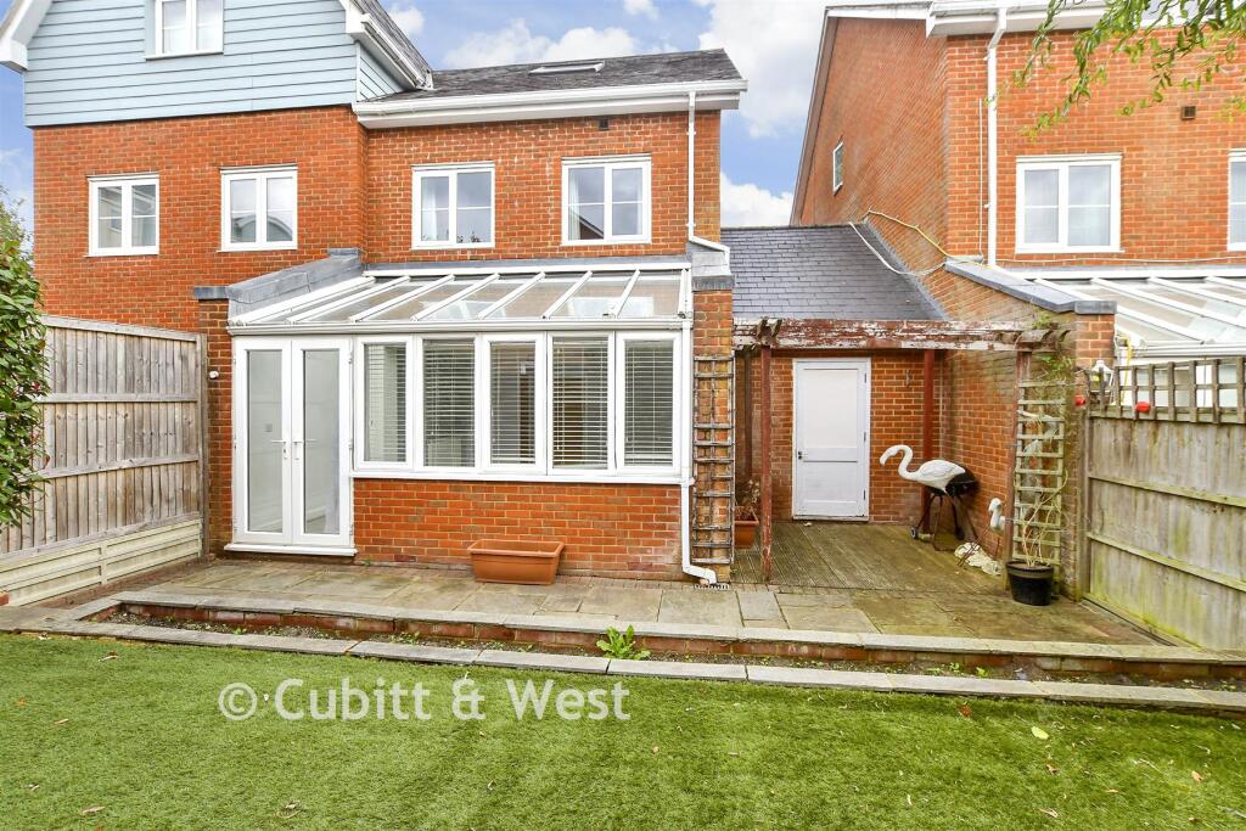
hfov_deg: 100.4
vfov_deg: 77.3
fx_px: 519
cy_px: 416
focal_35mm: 15
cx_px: 623
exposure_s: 1/125
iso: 160
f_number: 8
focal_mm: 10
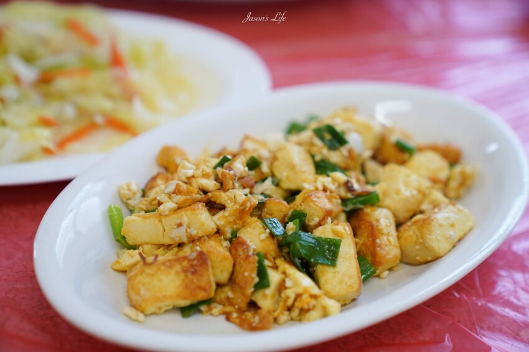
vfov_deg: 19.4
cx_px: 264
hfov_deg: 28.9
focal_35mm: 70
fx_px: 1028
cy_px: 176
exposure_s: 1/80
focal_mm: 70
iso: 320
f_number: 2.8
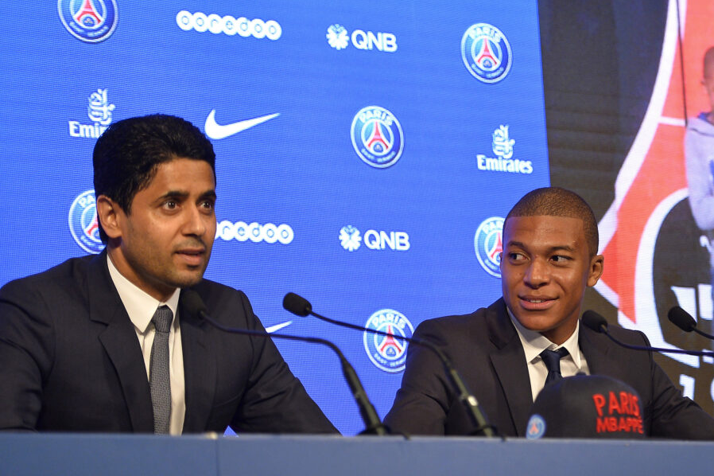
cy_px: 225
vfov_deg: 12.0
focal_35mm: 114
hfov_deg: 18.0
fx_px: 2260
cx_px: 369
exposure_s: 1/250
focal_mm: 100
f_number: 2.8
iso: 1000
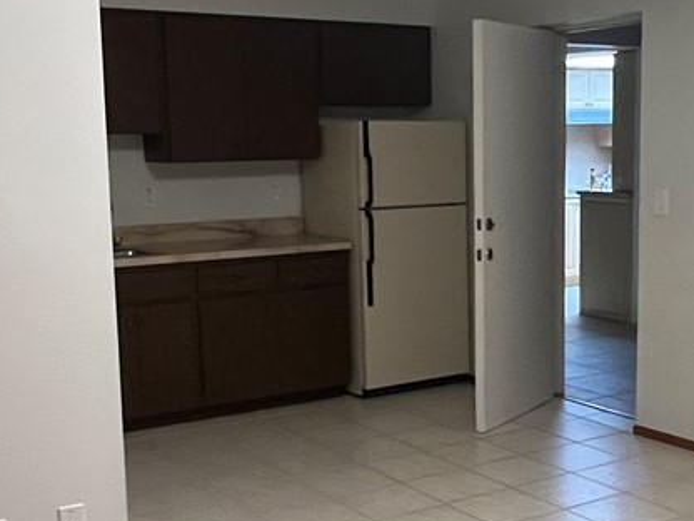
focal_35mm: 50
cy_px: 317
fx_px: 1002
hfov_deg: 37.9
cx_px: 439
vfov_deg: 29.0
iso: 500
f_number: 1.8
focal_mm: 1.57
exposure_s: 1/60
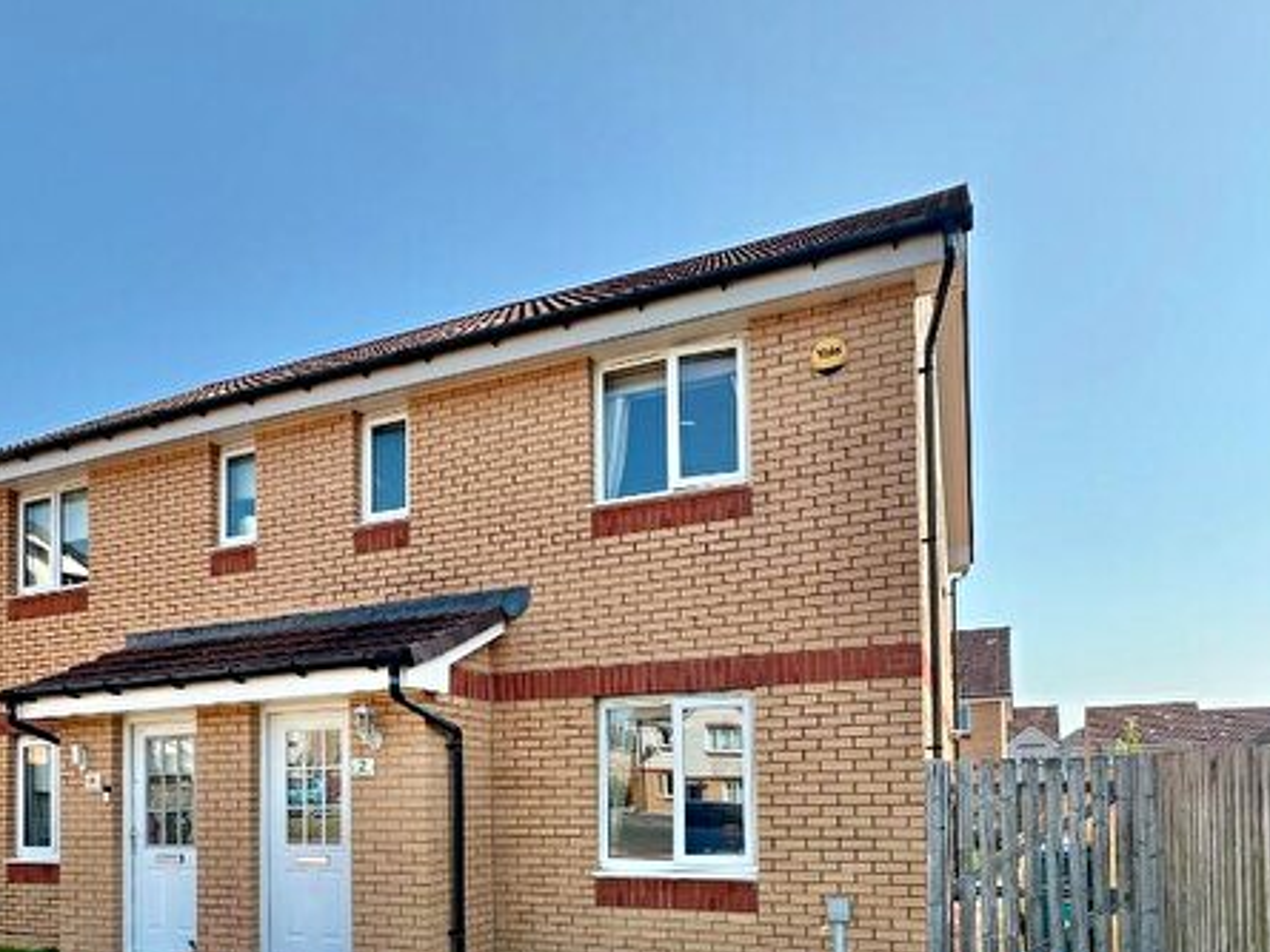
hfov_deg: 76.4
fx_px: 807
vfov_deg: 57.3
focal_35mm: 22
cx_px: 622
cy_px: 740
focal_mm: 2.22
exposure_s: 1/666
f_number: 2.2
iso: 40
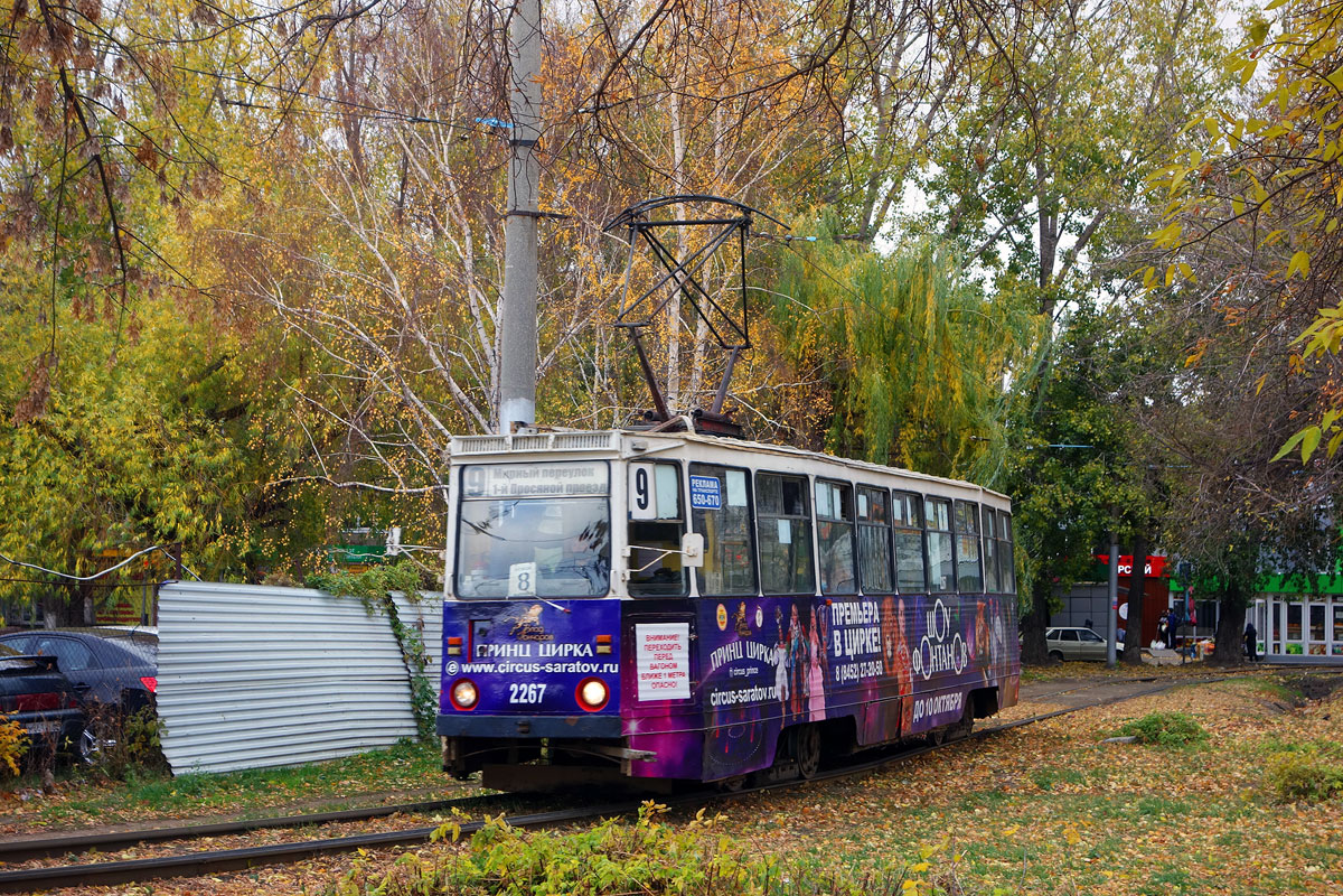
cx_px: 672
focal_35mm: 64
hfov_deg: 31.4
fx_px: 2387
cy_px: 448
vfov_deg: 21.2
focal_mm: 23.82
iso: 125
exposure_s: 1/100
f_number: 4.5
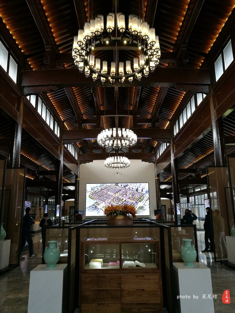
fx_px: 244
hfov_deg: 51.4
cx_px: 118
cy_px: 156
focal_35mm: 27
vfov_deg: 65.3
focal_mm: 4.5
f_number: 2.2
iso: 200
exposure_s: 1/33.3
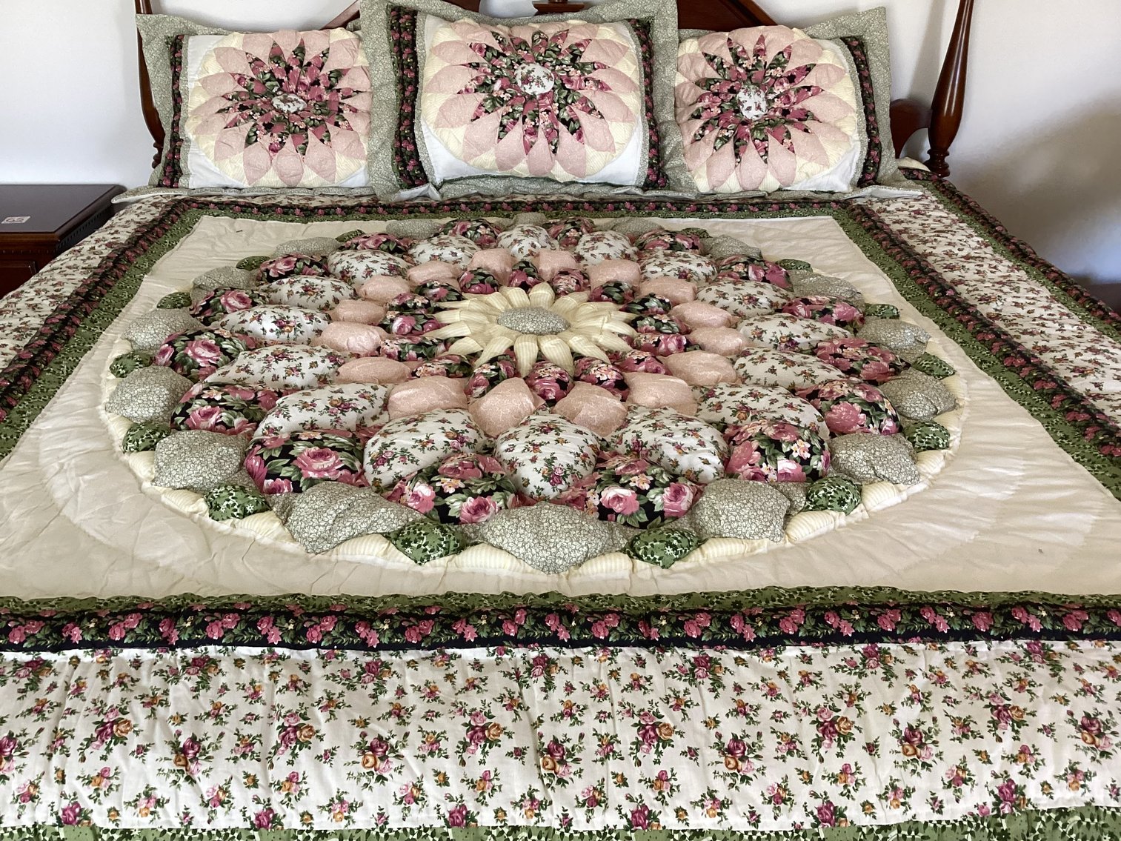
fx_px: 1004
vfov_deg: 45.4
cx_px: 560
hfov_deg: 58.3
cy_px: 420
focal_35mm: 31
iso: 160
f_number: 2.4
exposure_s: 1/50
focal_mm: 3.3
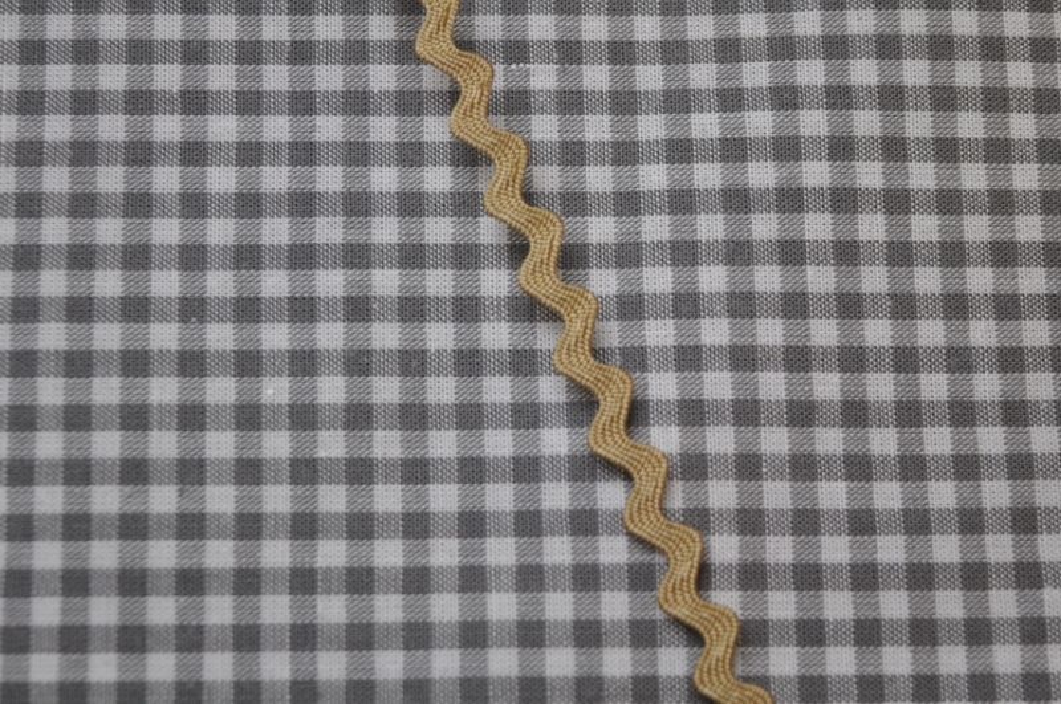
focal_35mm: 69
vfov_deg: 19.7
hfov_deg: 29.3
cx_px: 530
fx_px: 2031
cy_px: 352
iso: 360
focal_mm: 46
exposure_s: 1/125
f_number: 5.6
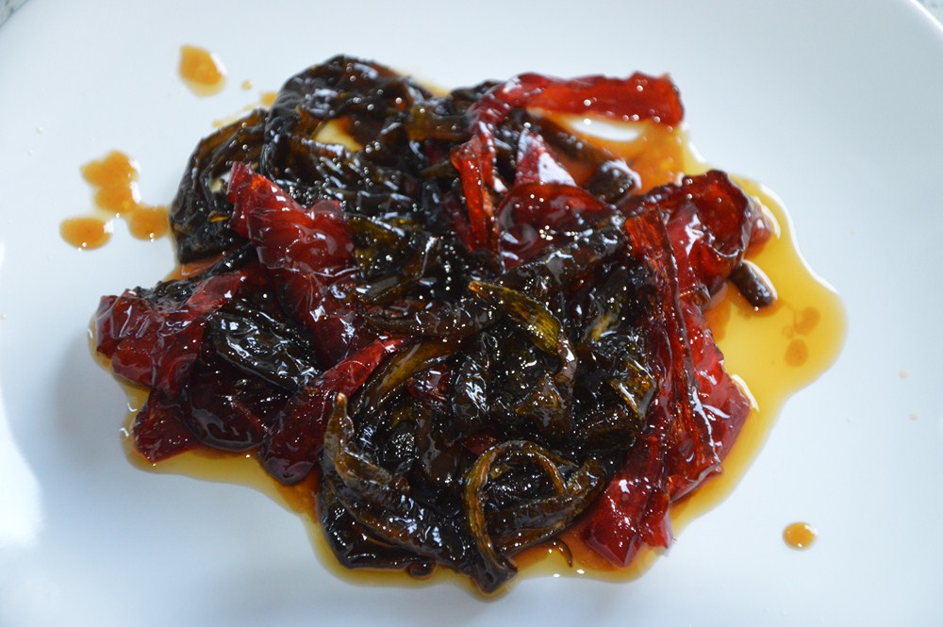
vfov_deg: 11.4
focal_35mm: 120
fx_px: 3141
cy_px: 314
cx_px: 472
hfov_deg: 17.1
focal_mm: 80
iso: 2000
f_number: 5.3
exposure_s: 1/60
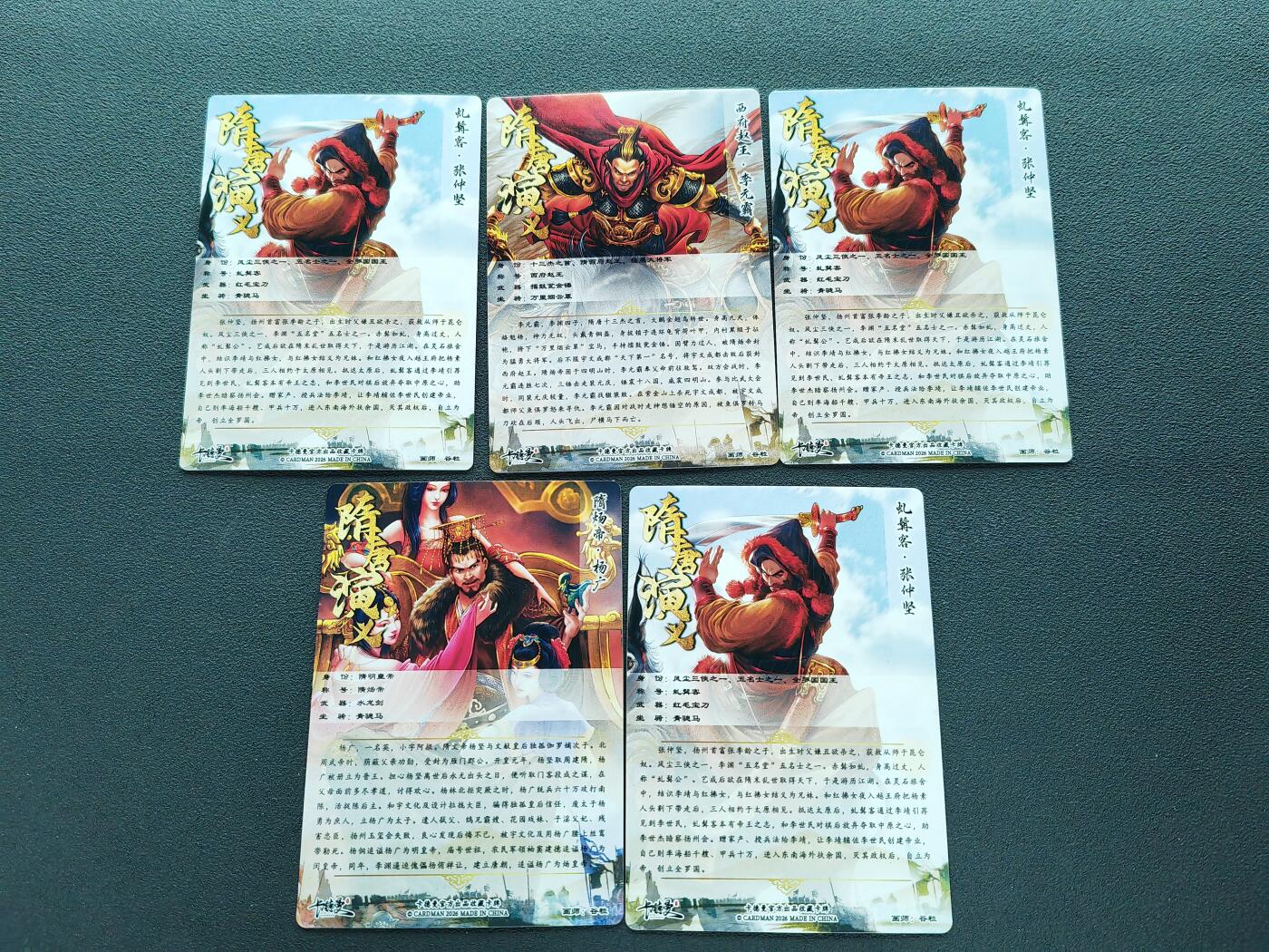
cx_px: 634
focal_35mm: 27
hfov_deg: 65.3
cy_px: 476
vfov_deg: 51.4
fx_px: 990
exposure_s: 1/100
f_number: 1.8
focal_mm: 5.53
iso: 1250
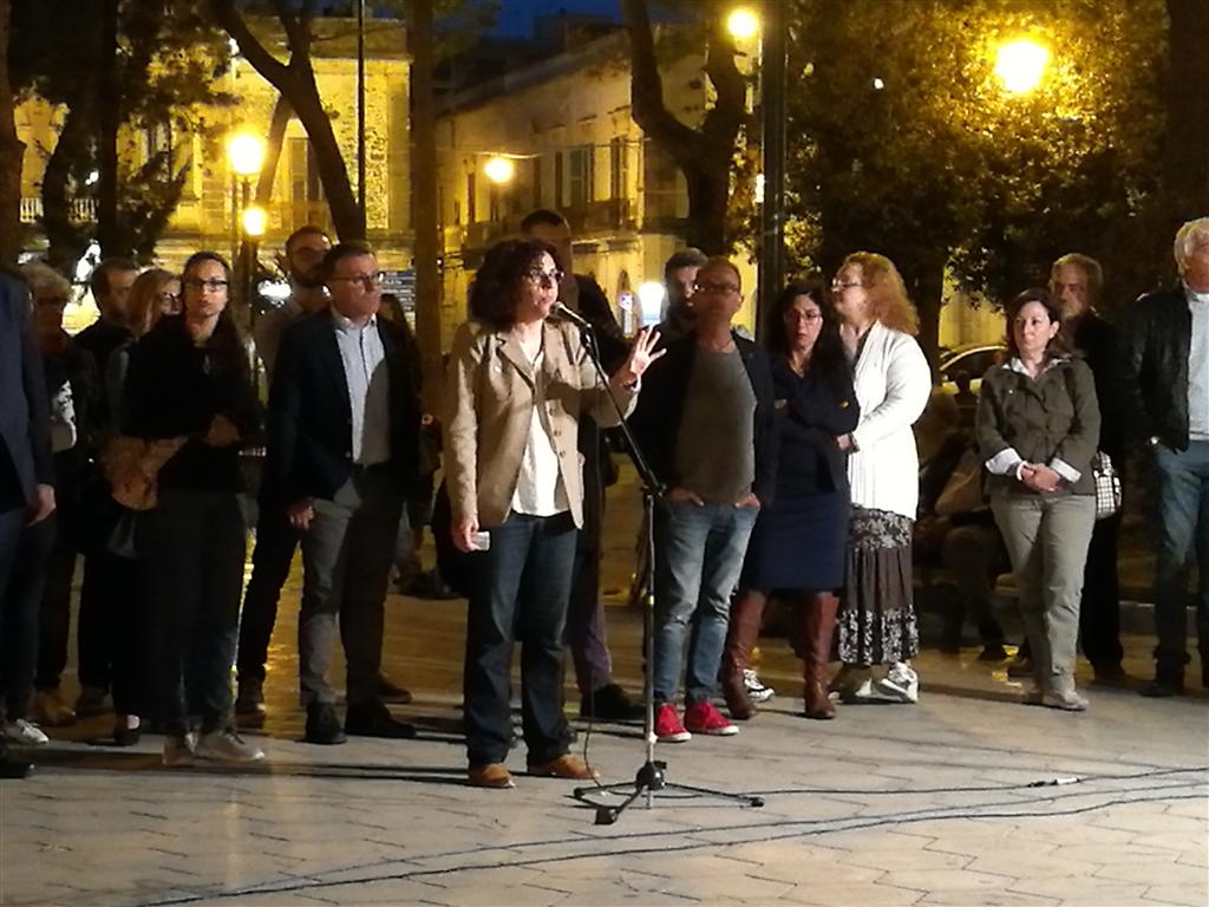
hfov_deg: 65.3
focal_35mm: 27
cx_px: 604
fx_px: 943
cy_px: 454
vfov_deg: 51.4
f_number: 2.2
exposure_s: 1/17.1
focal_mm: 4.5
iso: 1250
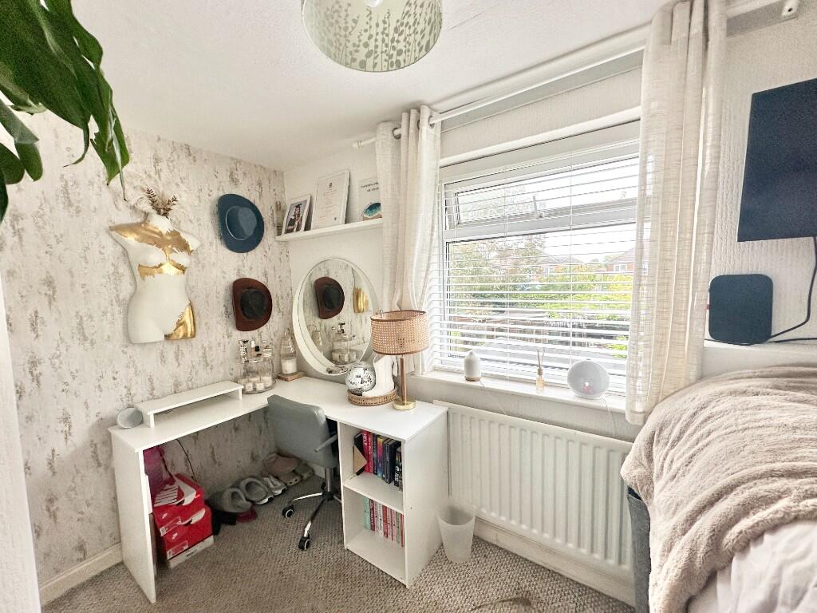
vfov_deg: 85.7
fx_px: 330
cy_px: 306
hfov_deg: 102.1
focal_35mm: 14
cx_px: 408
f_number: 2.2
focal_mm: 2.22
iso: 80
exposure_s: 1/99
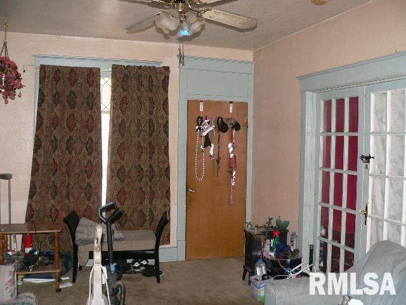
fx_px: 422
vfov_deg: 39.7
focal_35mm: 36
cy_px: 152
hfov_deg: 51.4
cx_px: 203
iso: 200
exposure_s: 1/60
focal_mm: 6
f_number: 2.8
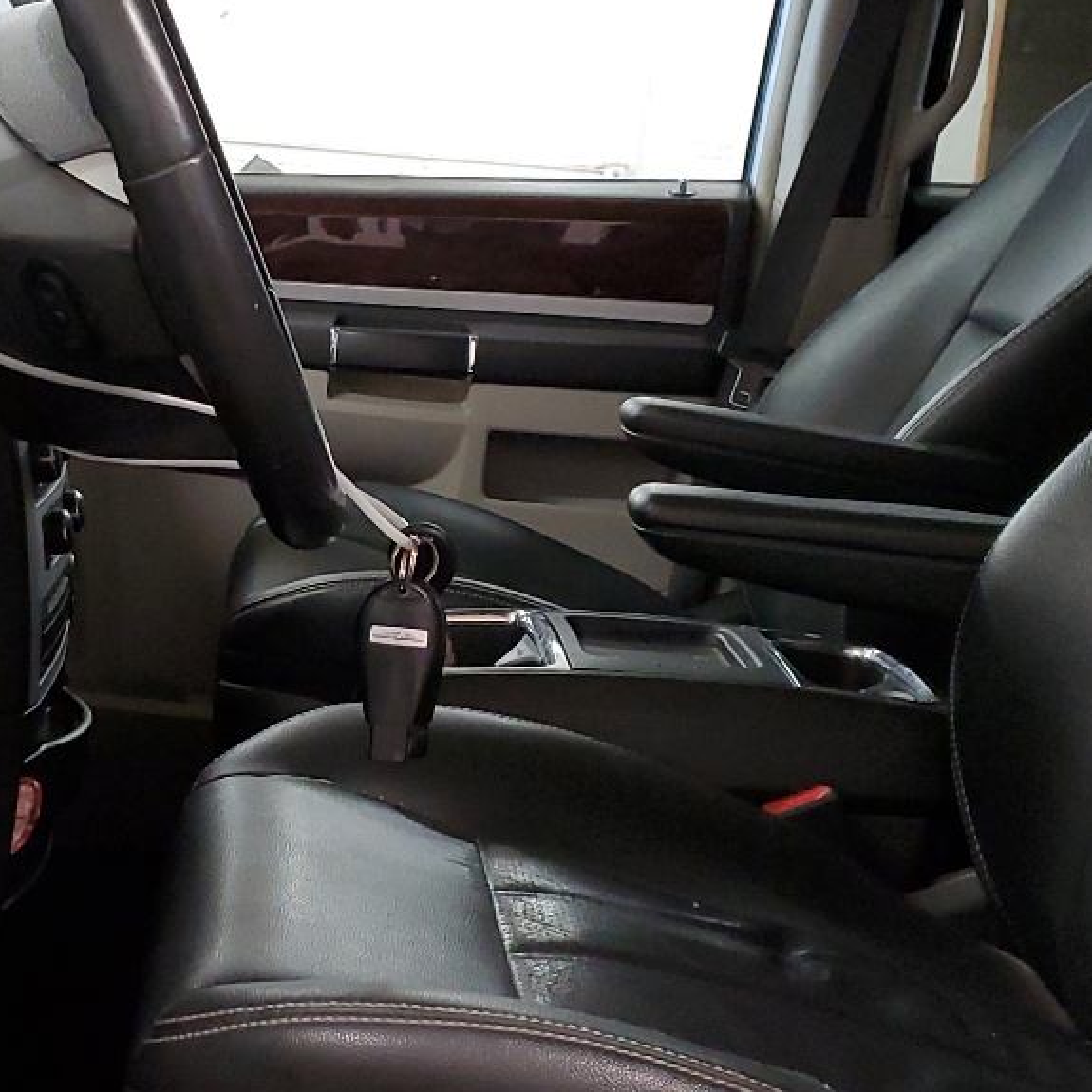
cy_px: 623
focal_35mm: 64
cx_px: 387
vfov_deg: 26.9
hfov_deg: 26.8
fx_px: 2284
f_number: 1.5
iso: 254
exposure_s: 1/60.2
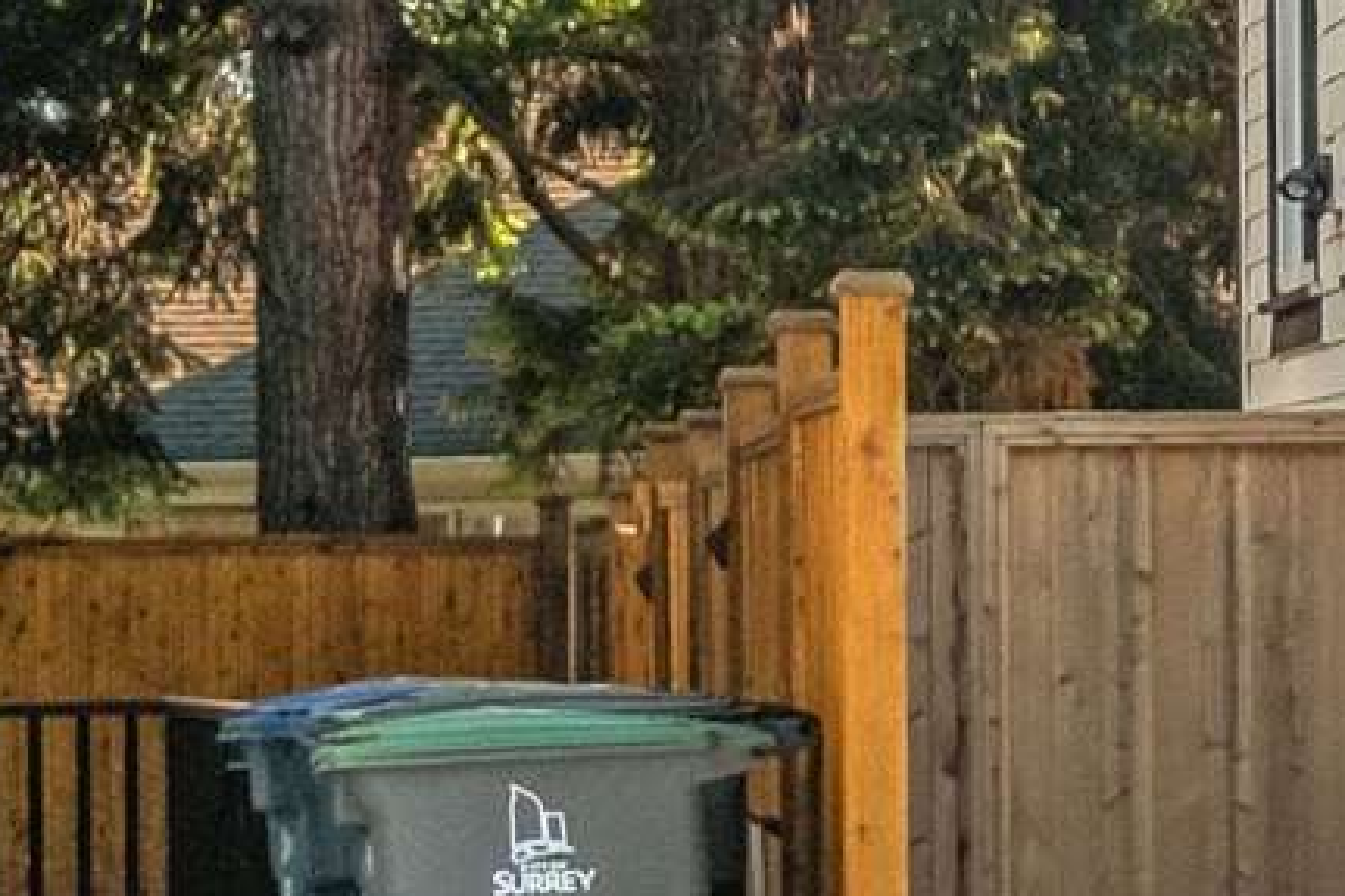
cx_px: 4360
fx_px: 8253
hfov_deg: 7.8
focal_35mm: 221
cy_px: -403
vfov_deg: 6.1
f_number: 4
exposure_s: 1/250
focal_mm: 20.9
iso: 160
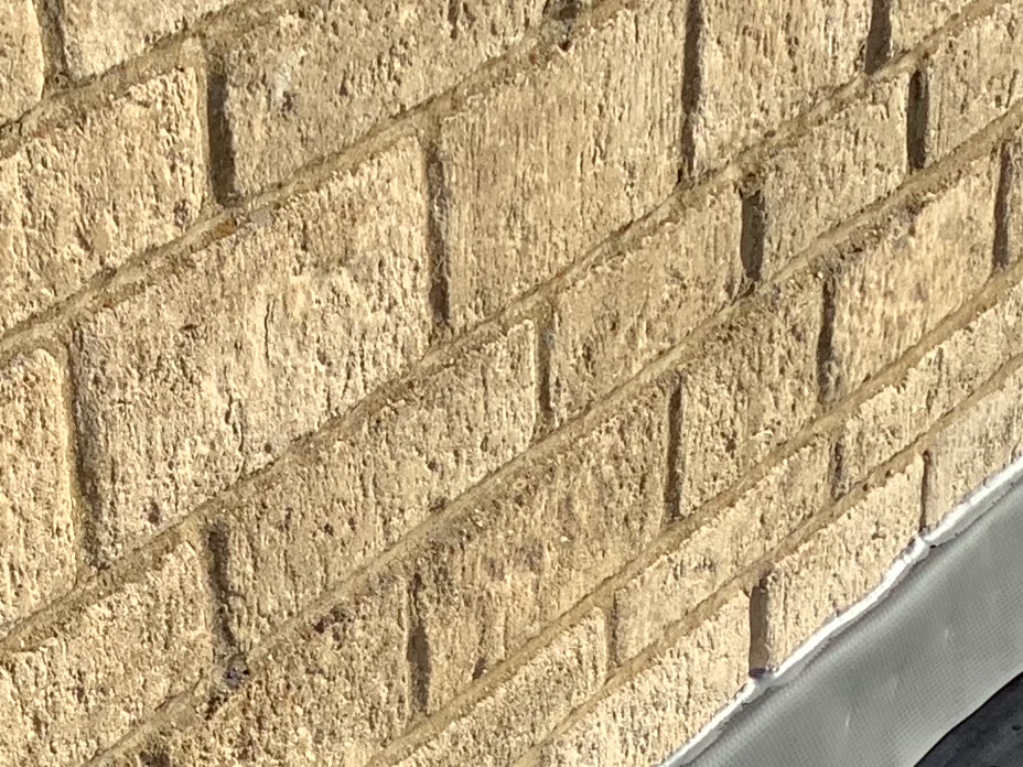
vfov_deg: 13.0
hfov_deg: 17.9
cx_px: 258
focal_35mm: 109
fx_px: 3221
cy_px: 1094
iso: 25
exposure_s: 1/1116
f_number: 2.4
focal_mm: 3.3
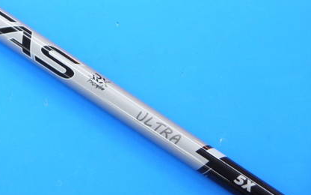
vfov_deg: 9.5
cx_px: 73
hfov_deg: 15.2
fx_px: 1161
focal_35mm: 137
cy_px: 42
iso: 640
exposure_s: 1/80
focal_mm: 42
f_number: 5.6
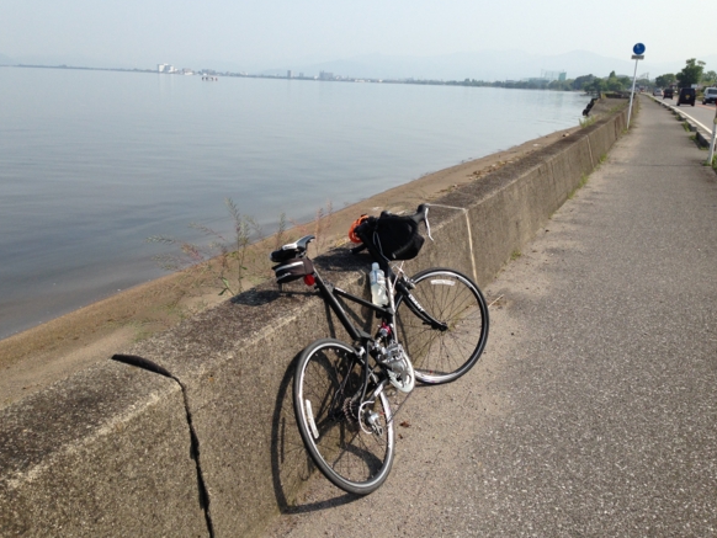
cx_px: 351
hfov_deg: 53.9
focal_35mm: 34
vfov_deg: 41.8
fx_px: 705
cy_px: 263
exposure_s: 1/1427
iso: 50
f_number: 2.4
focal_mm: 4.12
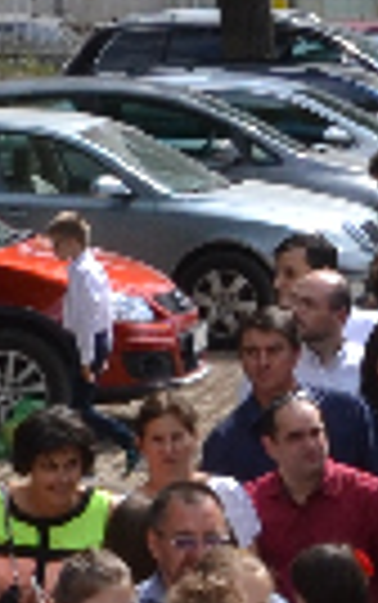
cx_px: 752
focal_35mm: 246
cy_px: 468
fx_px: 4046
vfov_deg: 8.5
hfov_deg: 5.2
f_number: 11
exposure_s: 1/400
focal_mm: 18
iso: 400
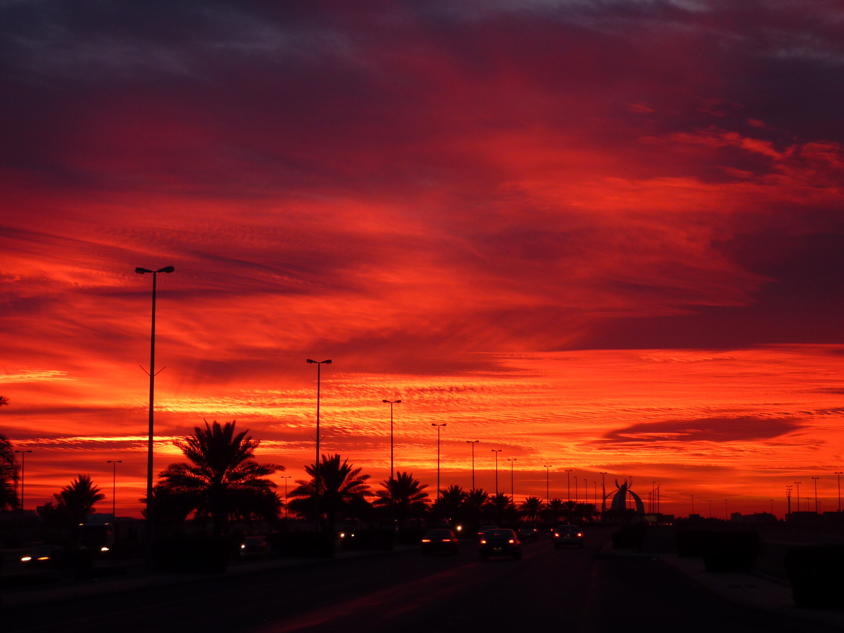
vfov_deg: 21.9
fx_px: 1634
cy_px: 316
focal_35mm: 67
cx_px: 422
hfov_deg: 29.0
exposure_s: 1/20
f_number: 4.1
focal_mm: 11
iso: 80
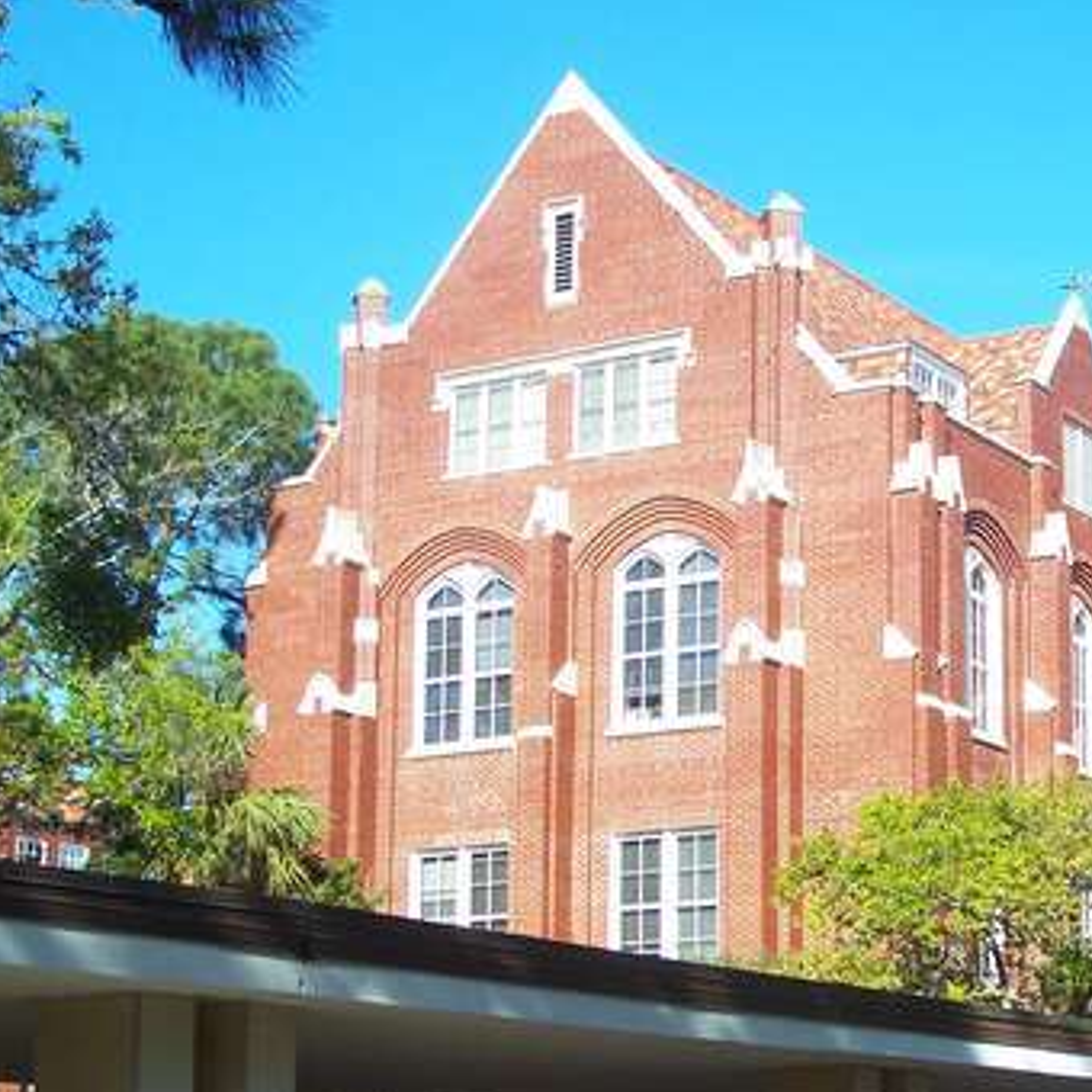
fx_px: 2748
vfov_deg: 22.3
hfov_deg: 21.9
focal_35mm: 77
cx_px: 1015
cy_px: 793
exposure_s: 1/400
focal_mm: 7.8
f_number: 2.8
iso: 64
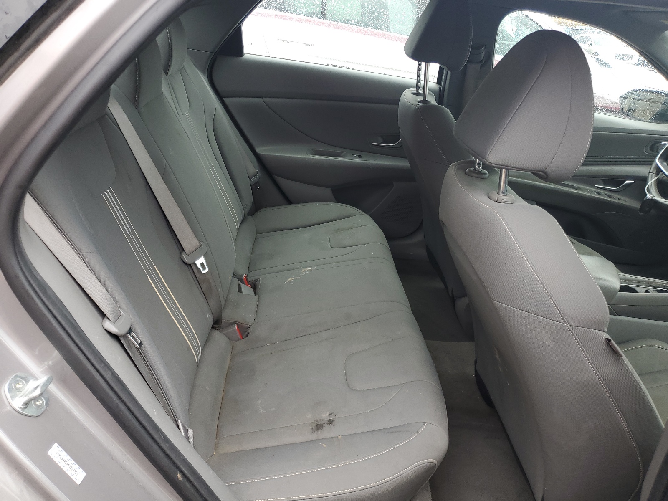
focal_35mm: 26
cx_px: 334
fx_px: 502
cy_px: 250
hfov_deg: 67.3
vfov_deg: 53.1
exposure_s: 1/125
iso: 50
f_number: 1.5
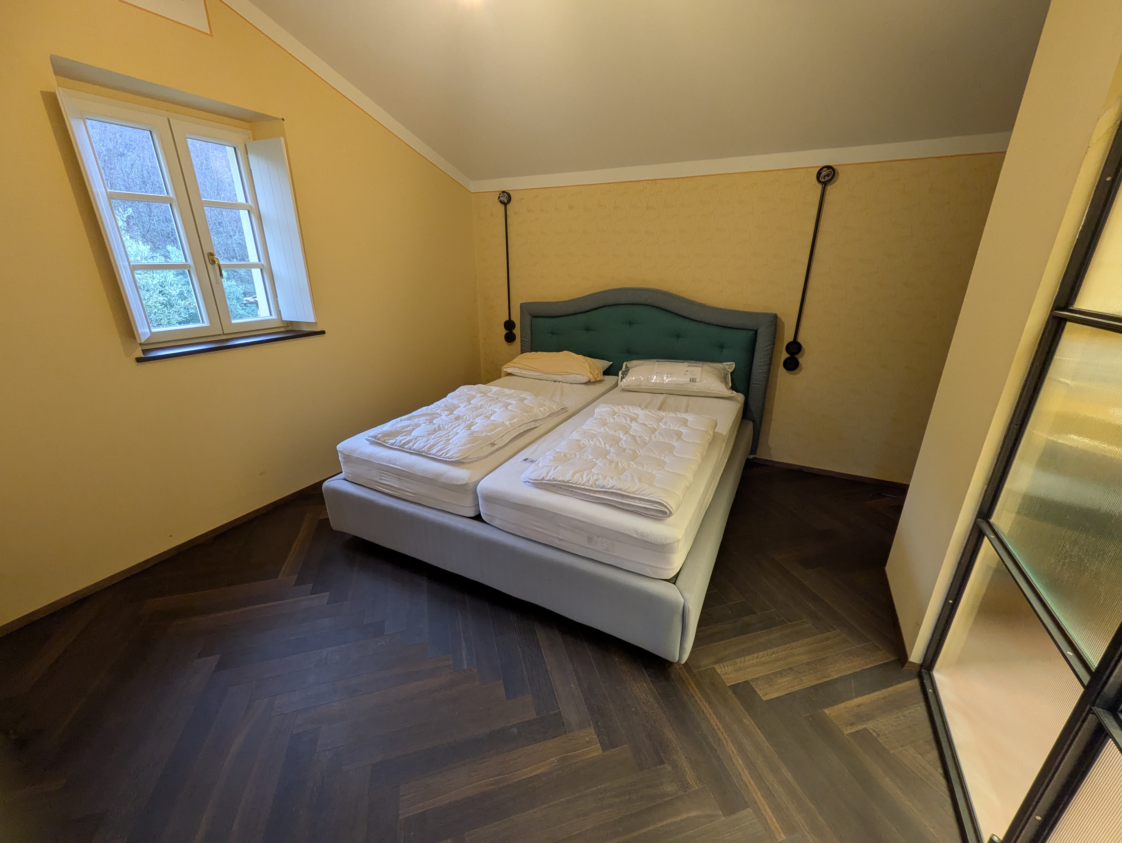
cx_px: 561
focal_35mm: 14
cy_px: 422
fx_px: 454
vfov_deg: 85.7
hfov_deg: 102.0
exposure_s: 1/25
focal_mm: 1.83
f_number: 2.2
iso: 207
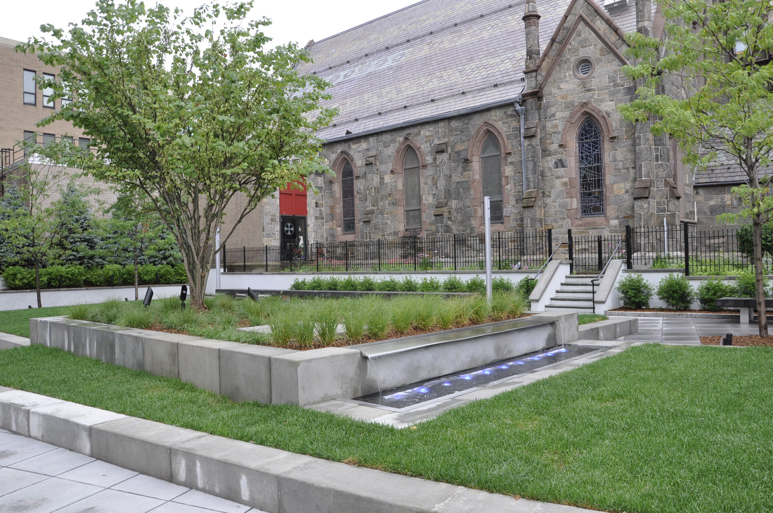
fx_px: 579
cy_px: 256
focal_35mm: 27
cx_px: 386
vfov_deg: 47.8
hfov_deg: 67.4
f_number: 8
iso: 200
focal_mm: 18
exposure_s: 1/60
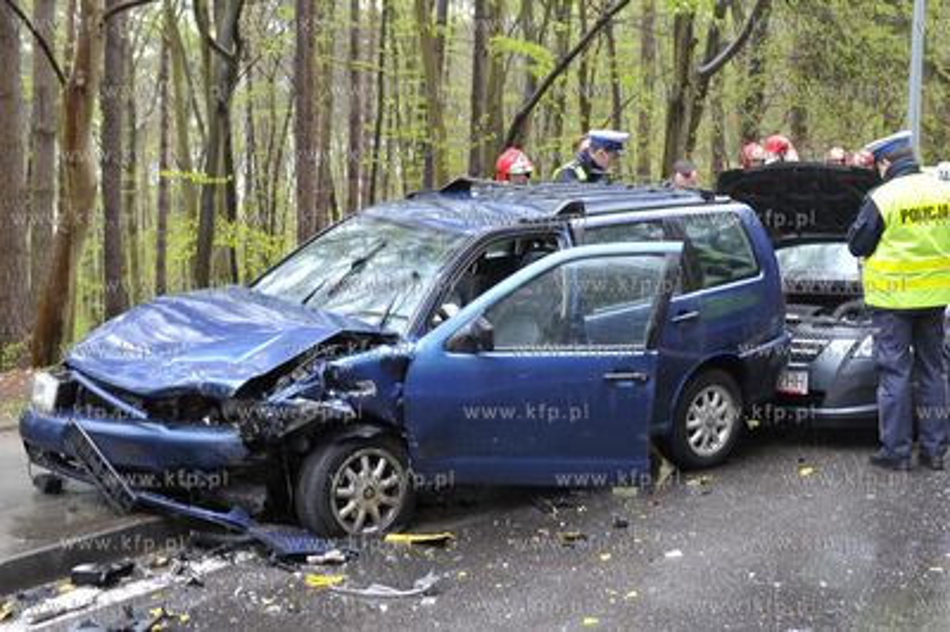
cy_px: 316
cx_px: 475
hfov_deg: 39.6
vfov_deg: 26.9
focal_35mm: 50
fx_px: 1318
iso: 400
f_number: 4
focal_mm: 50
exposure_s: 1/60
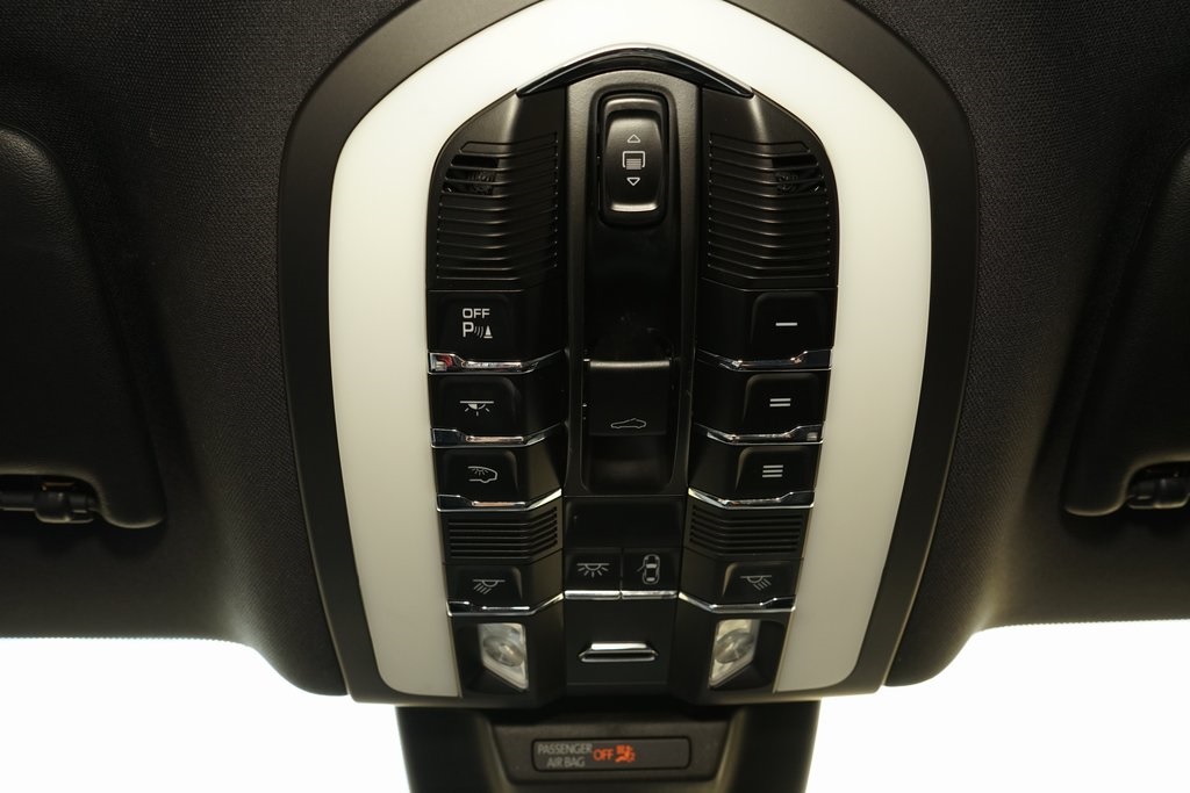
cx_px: 595
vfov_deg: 45.0
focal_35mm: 29
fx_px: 959
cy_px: 396
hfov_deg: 63.7
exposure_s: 1/160
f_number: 8
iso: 800
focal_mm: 29
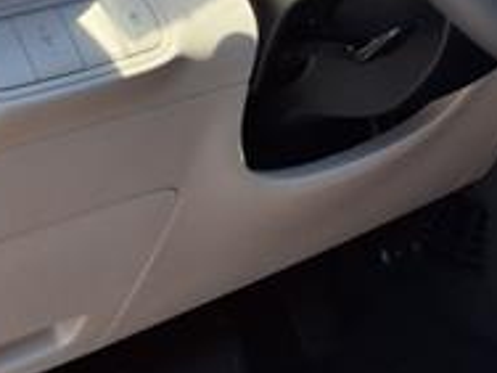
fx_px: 1321
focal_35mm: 92
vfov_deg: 15.1
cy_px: -151
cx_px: 682
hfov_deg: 19.3
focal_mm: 3.58
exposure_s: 1/476
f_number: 1.9
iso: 40
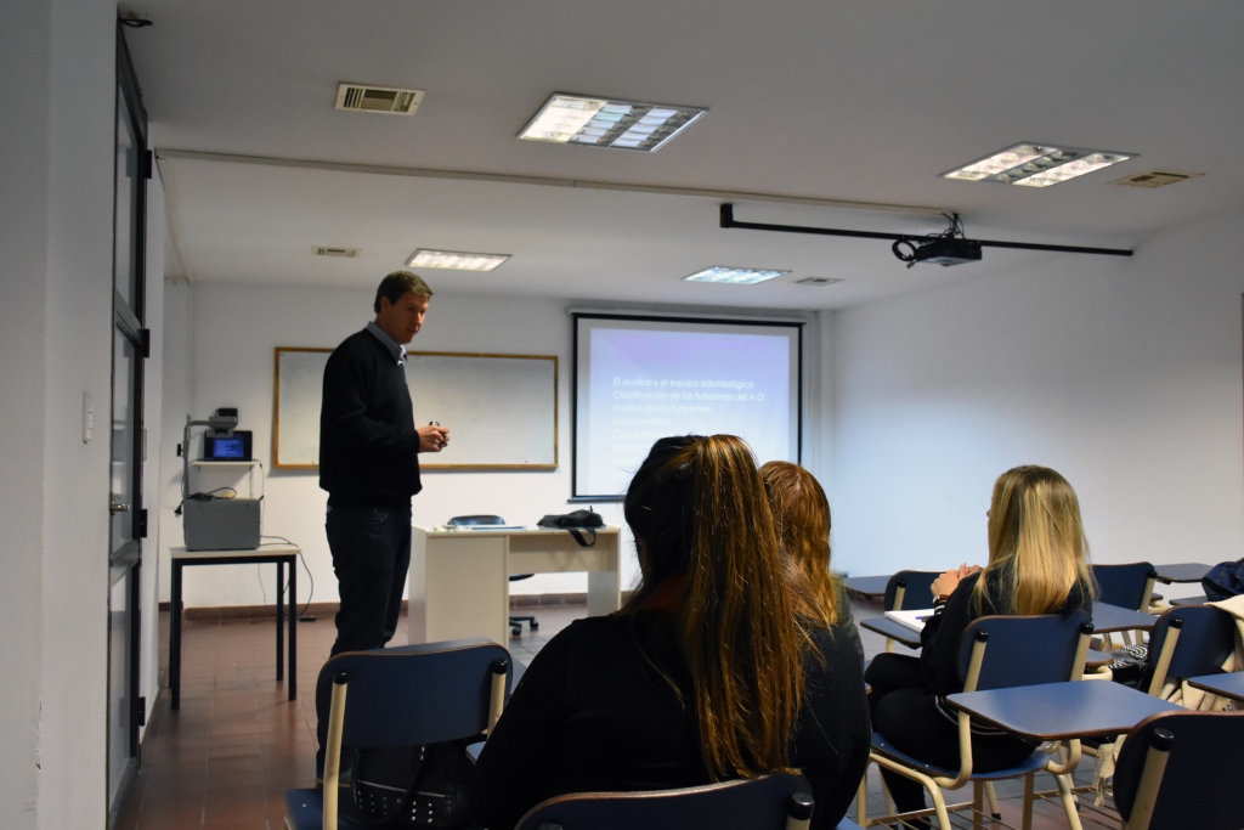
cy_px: 415
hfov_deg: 57.2
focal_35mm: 33
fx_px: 1140
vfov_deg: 40.0
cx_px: 622
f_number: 5.6
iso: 3200
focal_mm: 22
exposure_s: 1/125
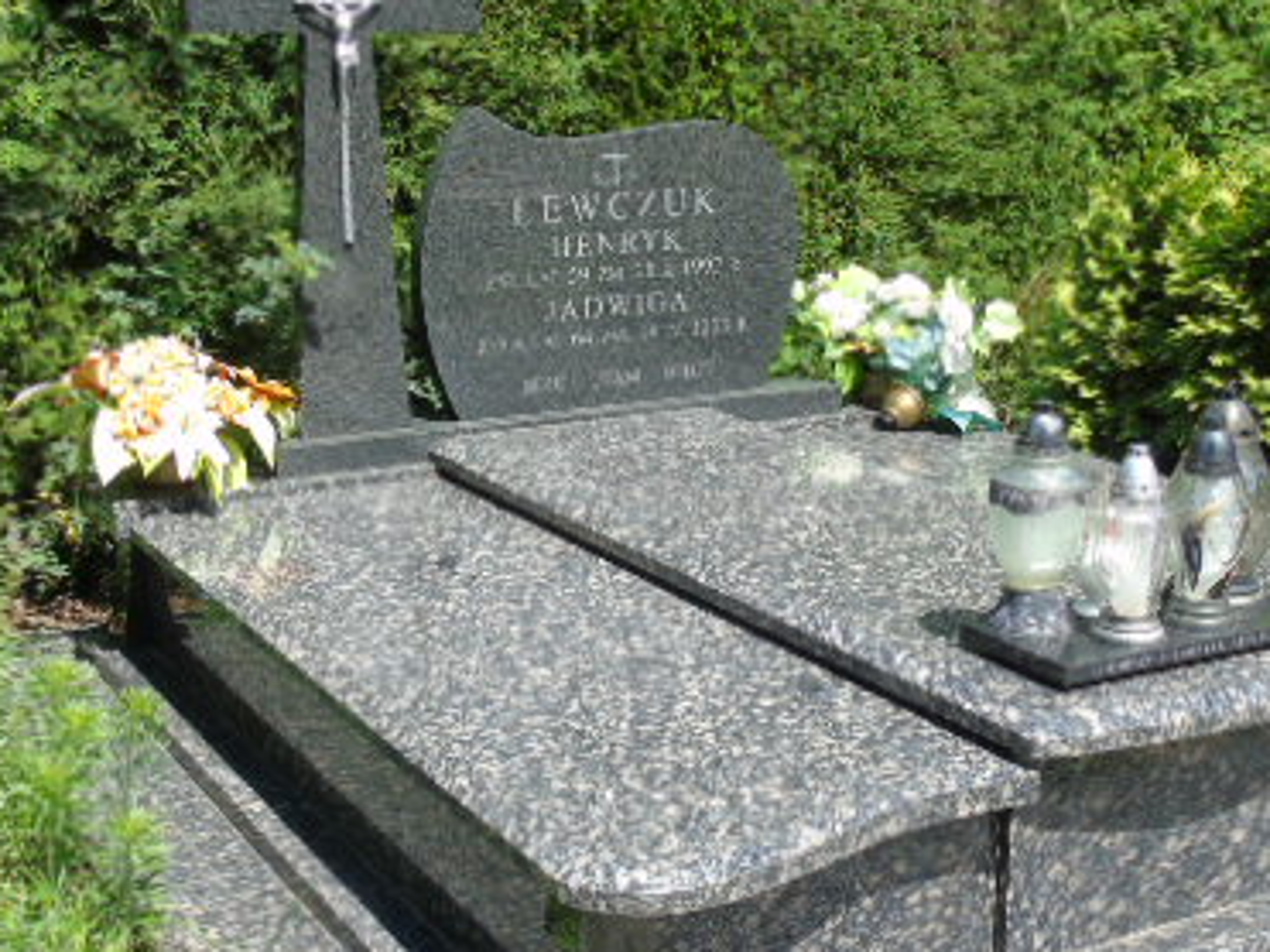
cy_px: 572
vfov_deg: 29.0
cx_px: 702
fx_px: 1834
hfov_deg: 38.2
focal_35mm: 50
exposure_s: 1/400
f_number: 3.6
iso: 80
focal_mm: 5.2
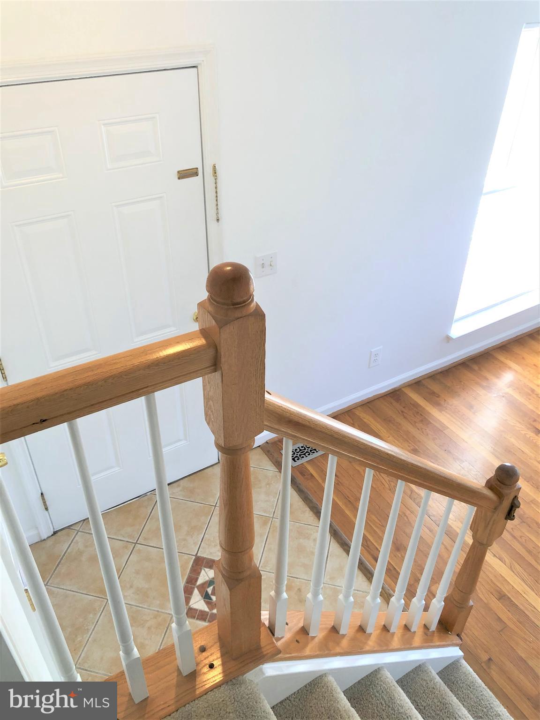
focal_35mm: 28
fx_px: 582
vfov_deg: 63.4
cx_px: 270
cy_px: 360
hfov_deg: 49.7
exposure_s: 1/40
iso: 25
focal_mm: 3.99
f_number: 1.8
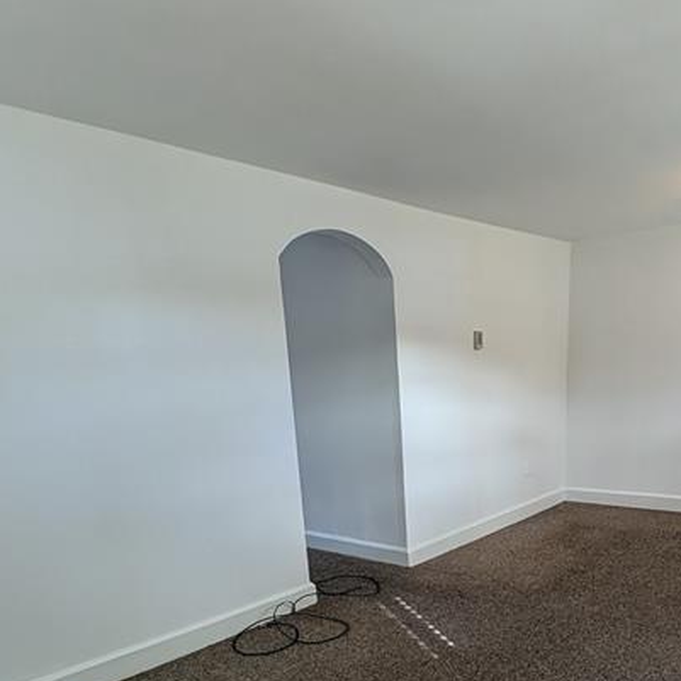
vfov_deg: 54.1
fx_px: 601
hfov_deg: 58.0
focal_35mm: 27
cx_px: 443
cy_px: 566
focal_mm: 2.23
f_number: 1.95
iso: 117
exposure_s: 1/120
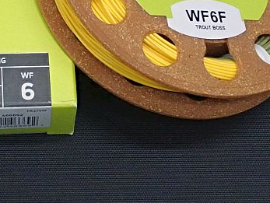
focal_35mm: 99
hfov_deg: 19.4
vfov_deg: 14.7
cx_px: 22
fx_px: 773
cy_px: 6
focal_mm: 7.86
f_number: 4
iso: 800
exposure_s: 1/50
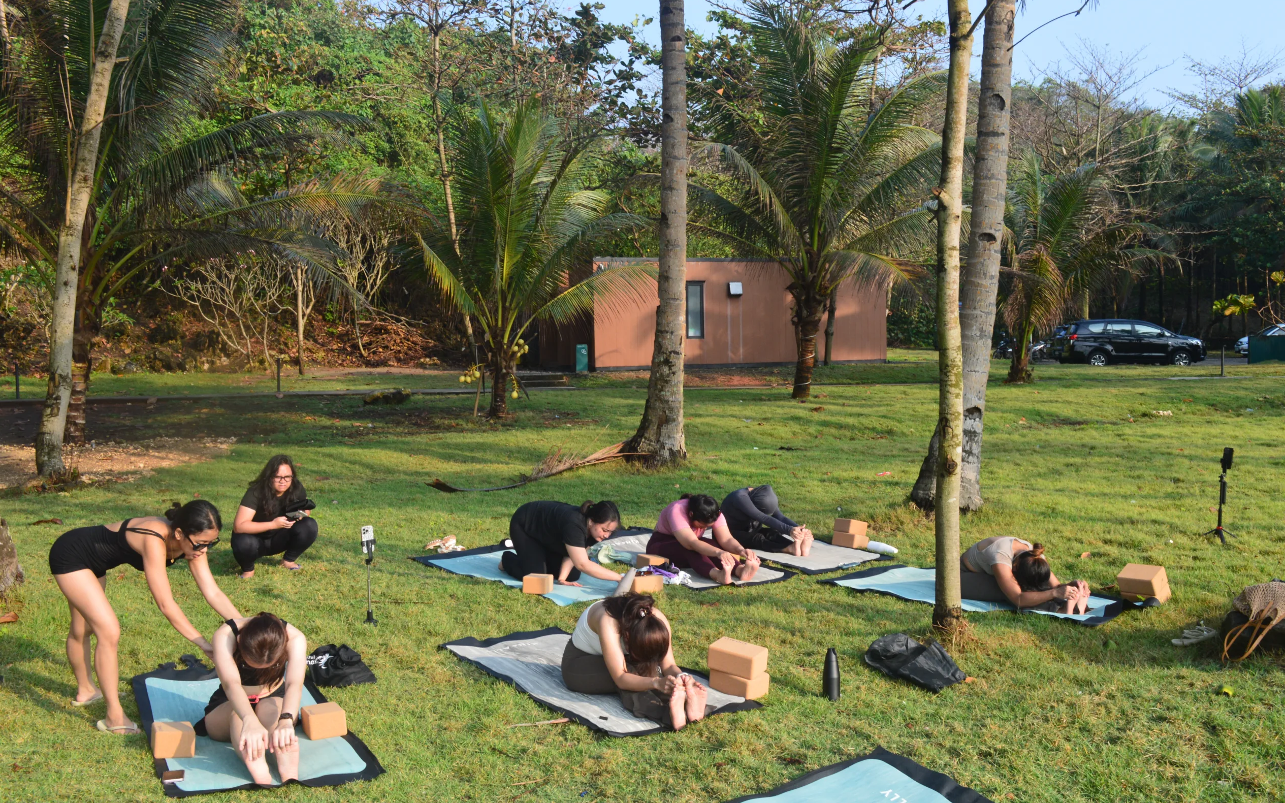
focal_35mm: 34
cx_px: 635
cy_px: 429
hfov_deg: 56.7
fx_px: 1191
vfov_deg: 37.3
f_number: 10
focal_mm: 22
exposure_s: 1/200
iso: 400
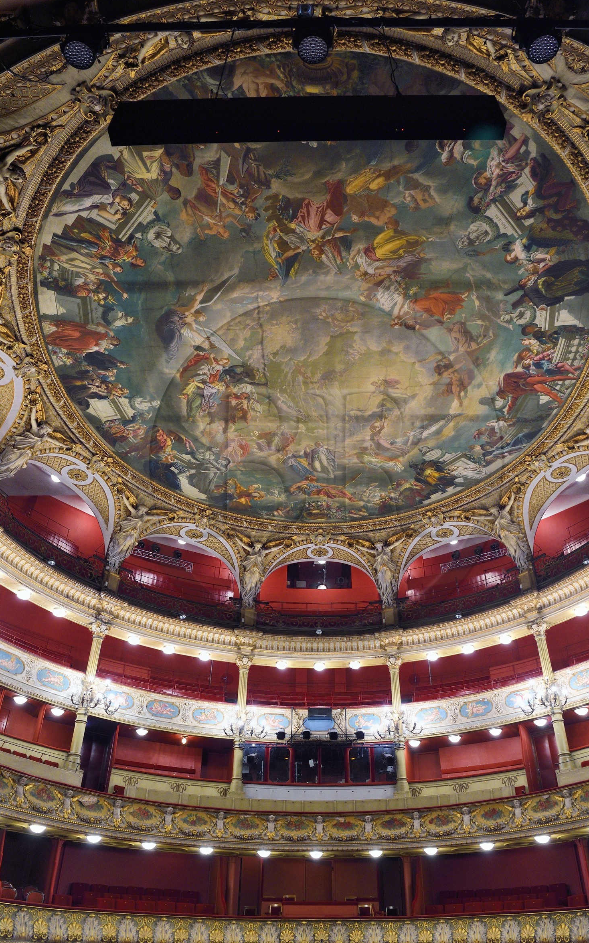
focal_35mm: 25
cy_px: 464
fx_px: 642
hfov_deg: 49.2
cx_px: 315
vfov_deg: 72.5
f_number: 6.3
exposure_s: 1/15
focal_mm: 24
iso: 1600
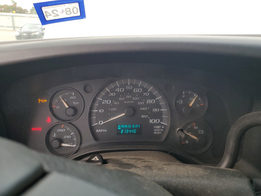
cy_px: 98
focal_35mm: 26
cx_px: 130
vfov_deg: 53.1
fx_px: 196
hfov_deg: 67.3
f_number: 1.5
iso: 87
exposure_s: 1/120
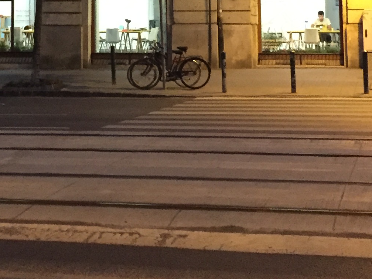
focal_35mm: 94
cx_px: 105
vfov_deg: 14.9
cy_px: -94
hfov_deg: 20.7
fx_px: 1010
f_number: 2.2
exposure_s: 1/17
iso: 400
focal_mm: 4.15
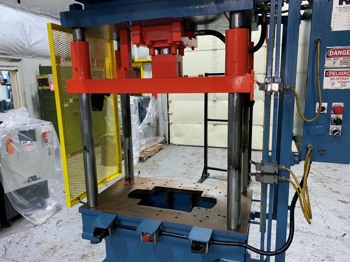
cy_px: 131
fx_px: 263
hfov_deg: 67.3
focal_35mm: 26
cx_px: 175
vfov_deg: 53.1
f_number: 1.8
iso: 40
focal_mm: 4.25
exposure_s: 1/15
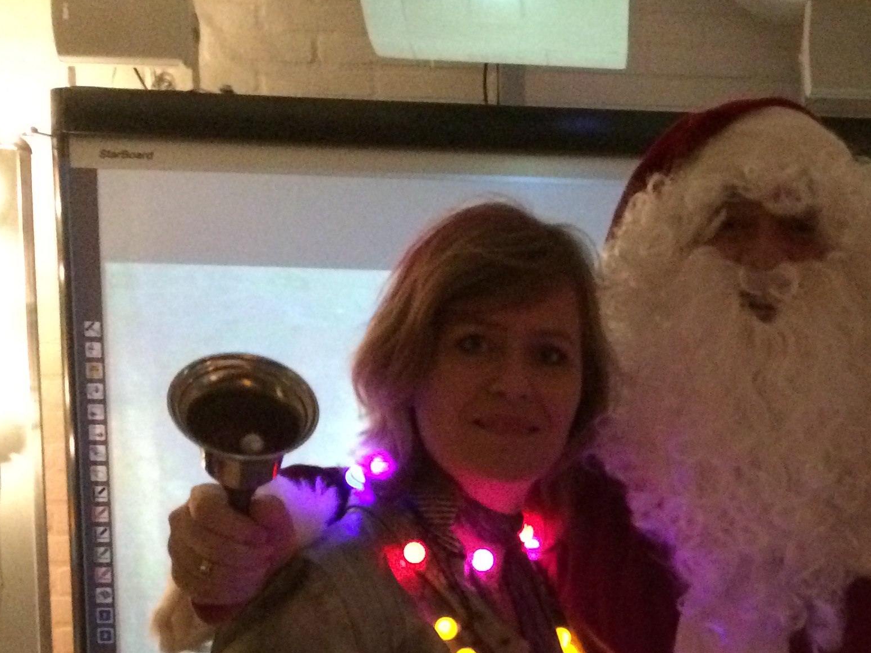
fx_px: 1535
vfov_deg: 22.9
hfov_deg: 30.3
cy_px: 675
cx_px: 786
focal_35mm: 61
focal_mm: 4.15
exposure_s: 1/15
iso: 800
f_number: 2.2
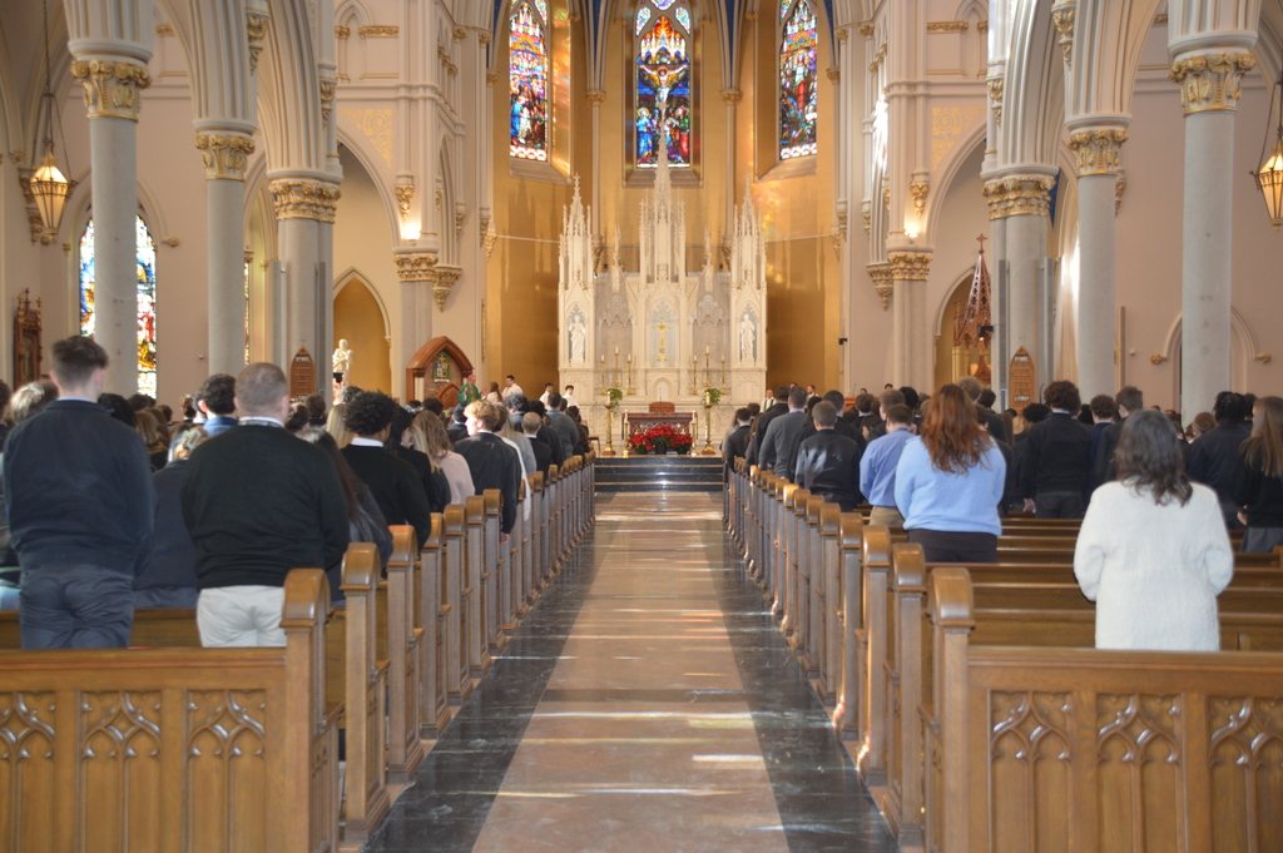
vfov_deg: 31.8
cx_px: 642
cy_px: 426
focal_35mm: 42
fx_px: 1496
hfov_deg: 46.4
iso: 560
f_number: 4
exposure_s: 1/60
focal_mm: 28
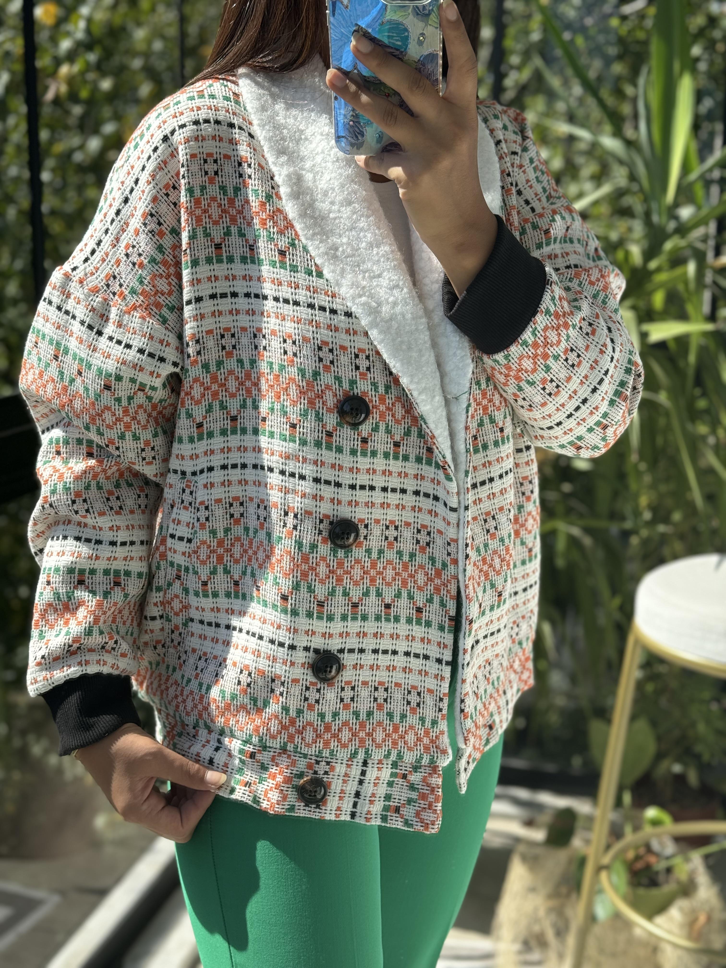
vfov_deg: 39.7
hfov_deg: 30.3
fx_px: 1342
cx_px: 363
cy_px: 484
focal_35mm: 48
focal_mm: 6.76
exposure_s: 1/747
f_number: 1.78
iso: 64
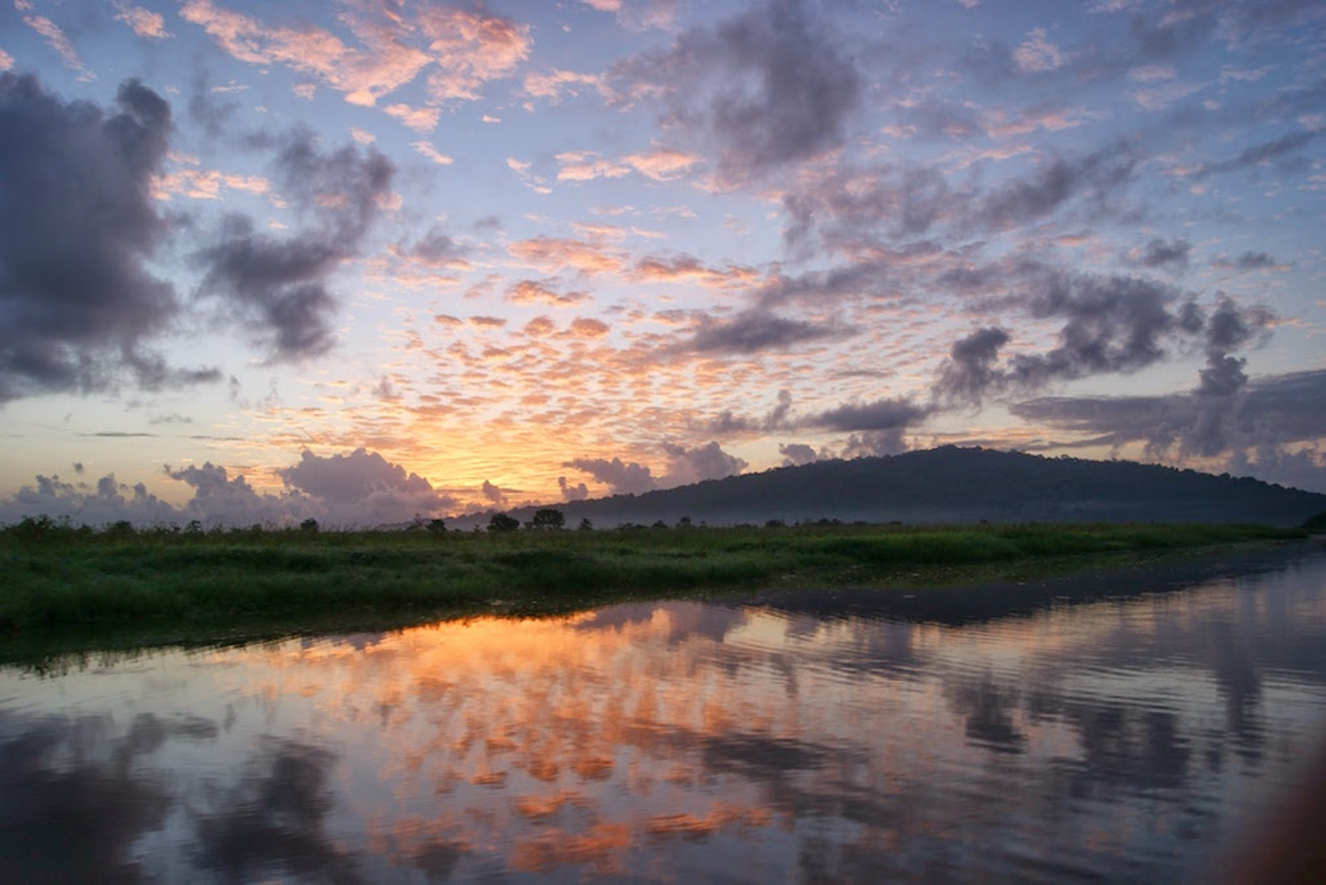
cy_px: 442
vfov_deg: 47.9
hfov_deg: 67.4
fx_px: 995
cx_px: 663
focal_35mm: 27
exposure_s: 1/40
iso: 100
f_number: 5
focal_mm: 18
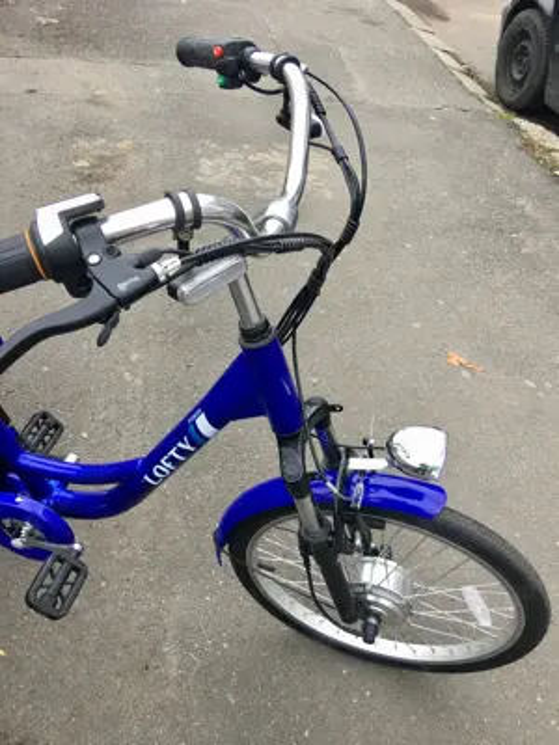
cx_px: 280
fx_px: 624
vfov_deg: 61.7
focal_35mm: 29
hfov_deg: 48.2
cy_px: 372
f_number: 2.2
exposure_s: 1/100
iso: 32
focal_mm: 4.15
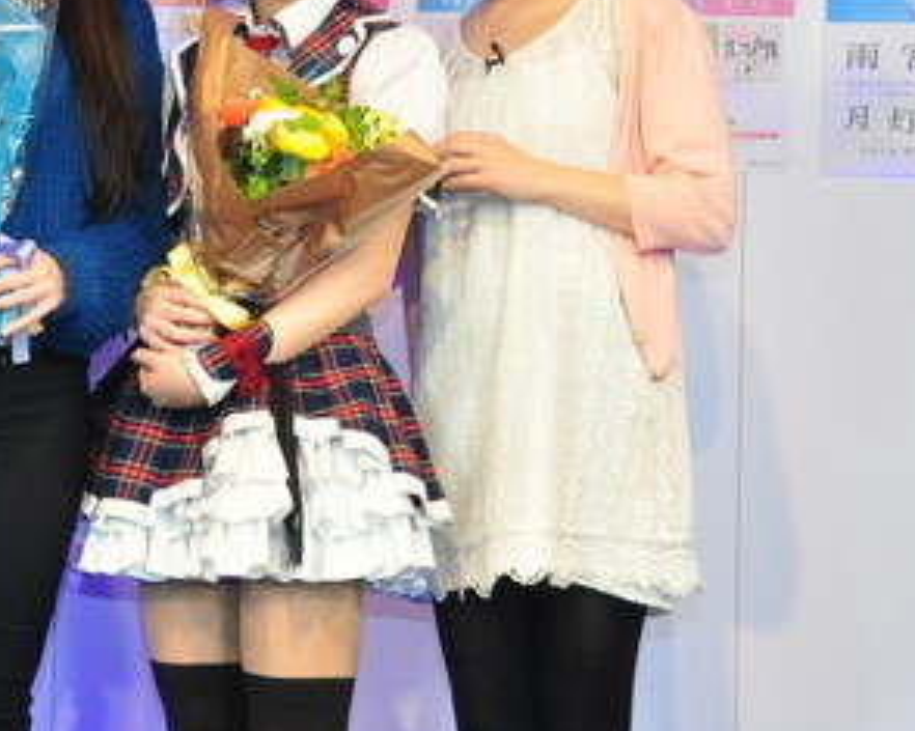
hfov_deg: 17.7
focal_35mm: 107
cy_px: 213
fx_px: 2897
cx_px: 109
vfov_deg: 14.3
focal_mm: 35
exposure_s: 1/160
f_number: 5.6
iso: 800
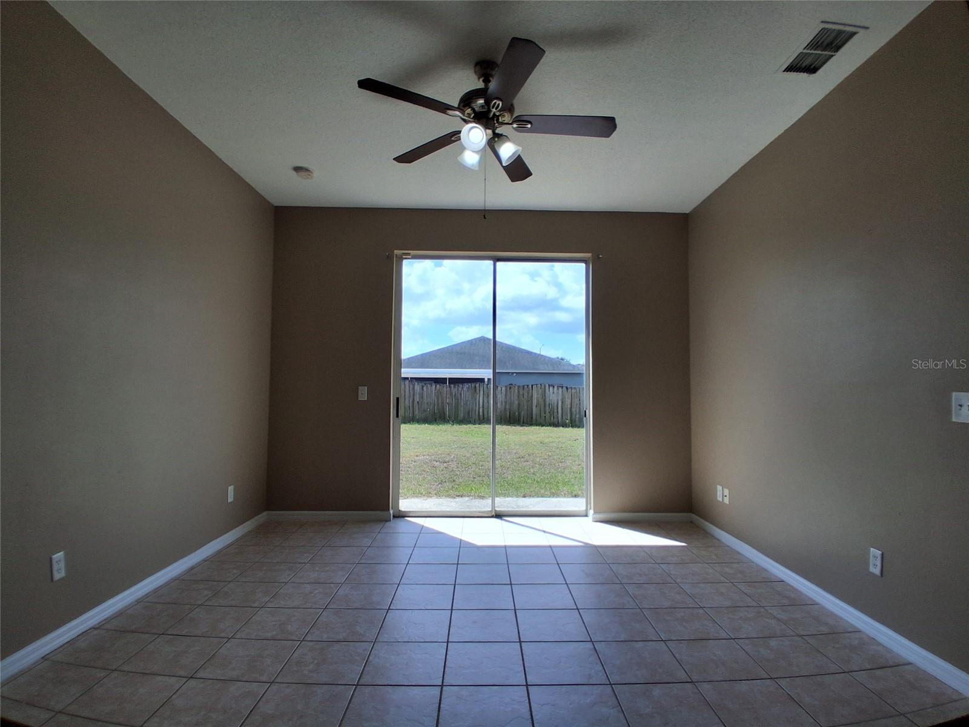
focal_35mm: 17
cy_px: 364
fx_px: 476
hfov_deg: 91.0
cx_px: 484
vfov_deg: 74.7
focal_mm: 1.4
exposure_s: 1/1024
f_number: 2.2
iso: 50
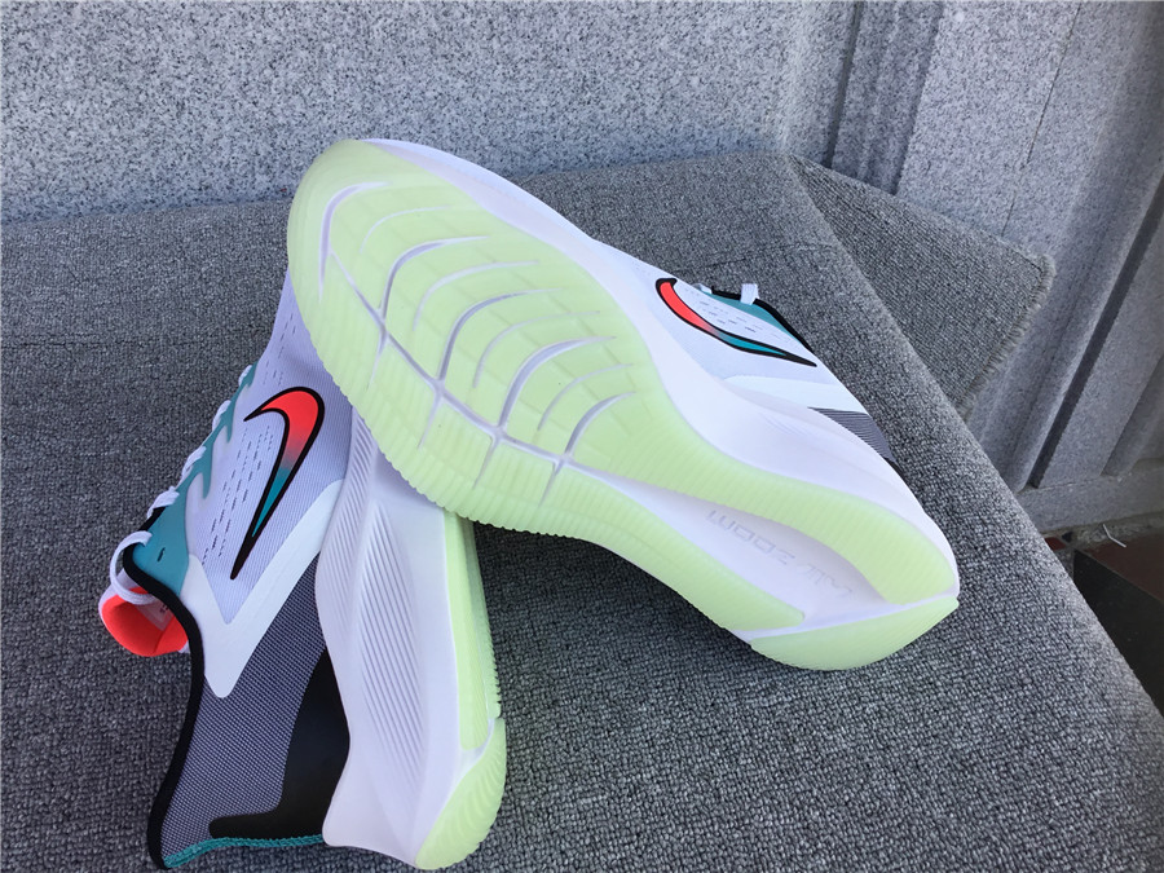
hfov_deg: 58.4
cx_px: 582
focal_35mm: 31
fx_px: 1042
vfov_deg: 45.4
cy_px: 436
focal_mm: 3.3
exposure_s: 1/248
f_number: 2.4
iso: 25
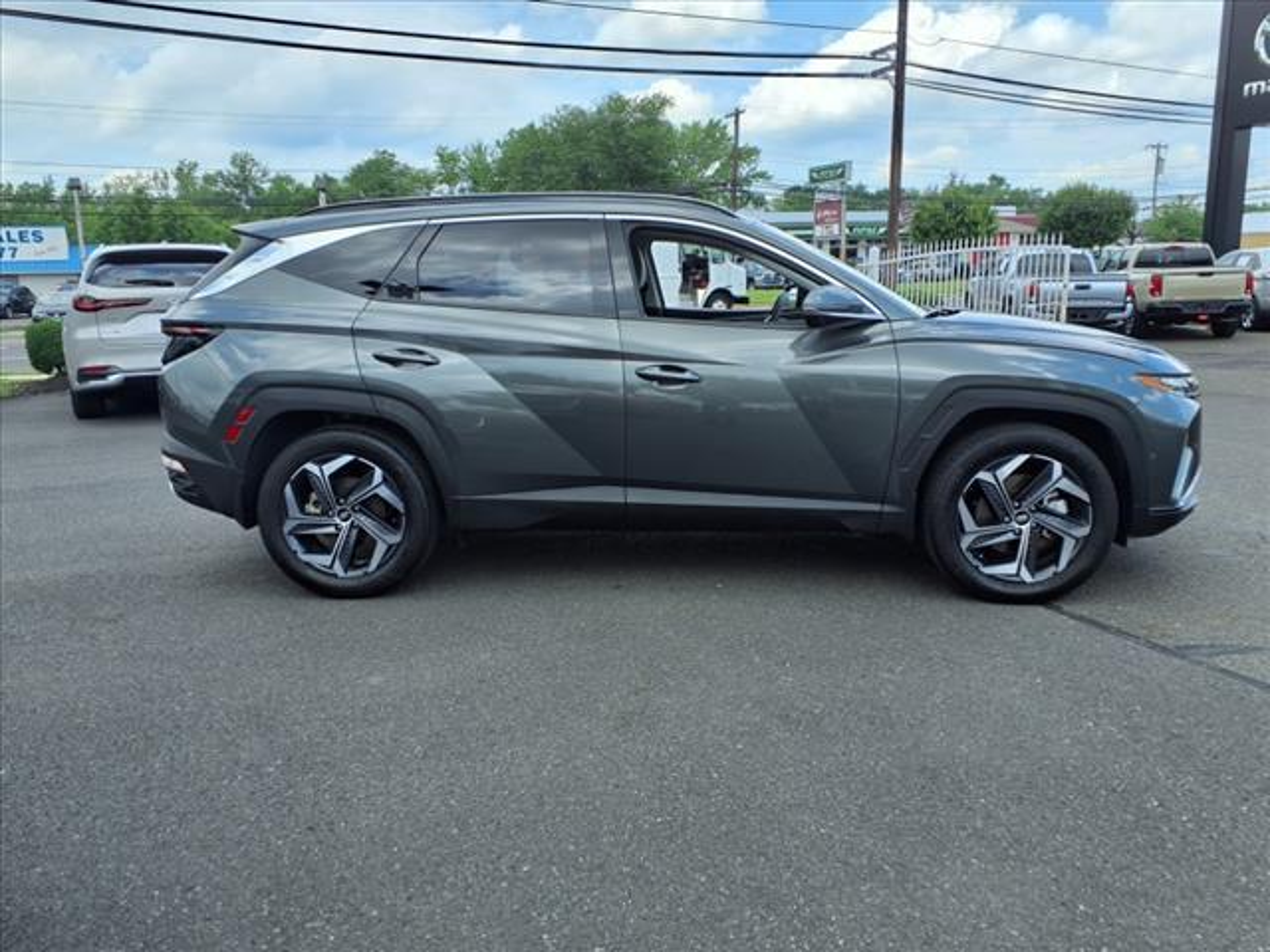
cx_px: 635
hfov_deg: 65.3
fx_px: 991
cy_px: 476
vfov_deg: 51.4
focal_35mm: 27
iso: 40
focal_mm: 3.58
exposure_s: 1/1250
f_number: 1.9
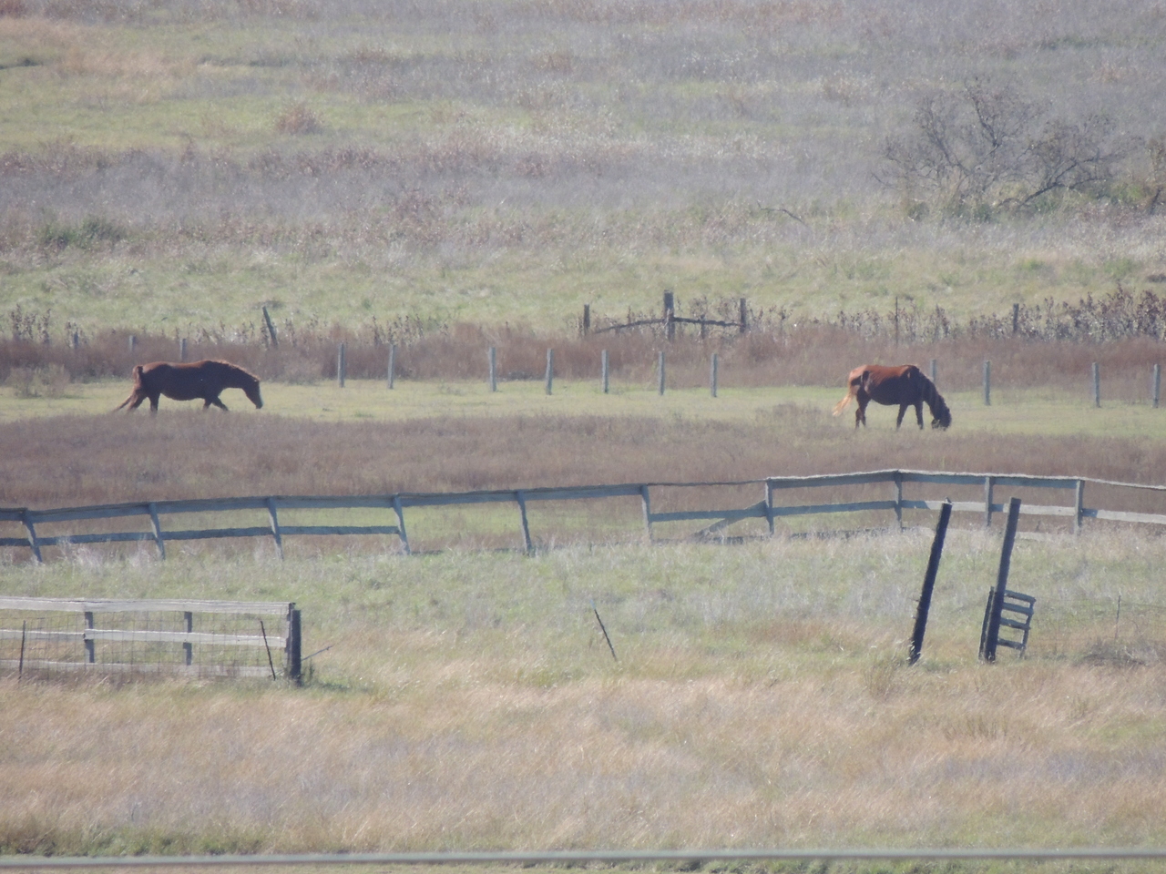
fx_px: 33684
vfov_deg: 1.5
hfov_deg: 2.0
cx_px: 583
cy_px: 437
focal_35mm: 1000
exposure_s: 1/1000
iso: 400
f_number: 5.9
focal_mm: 180
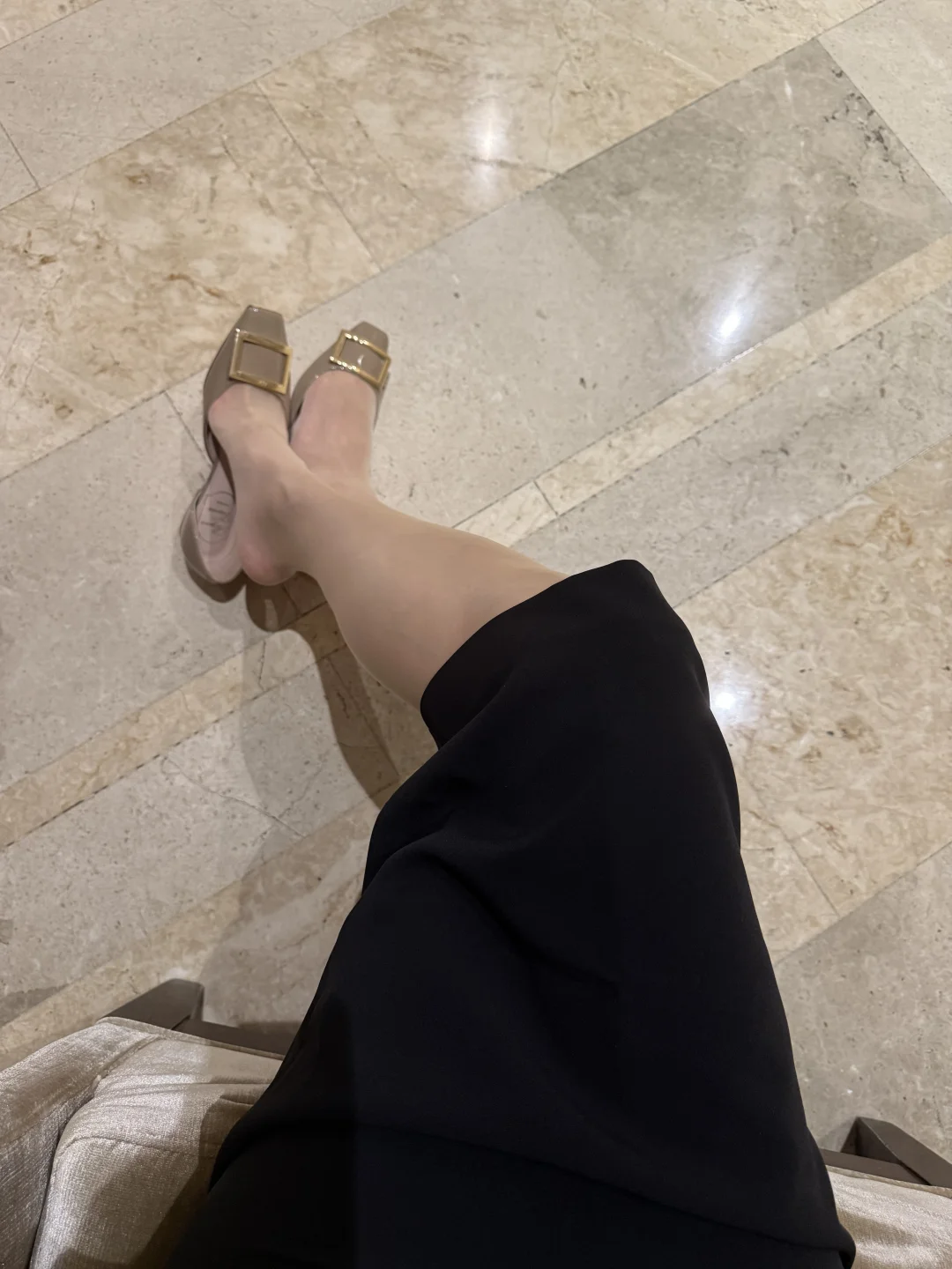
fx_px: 880
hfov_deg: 56.8
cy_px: 634
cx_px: 476
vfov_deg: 71.6
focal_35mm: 24
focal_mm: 6.76
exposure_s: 1/50
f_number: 1.78
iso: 320
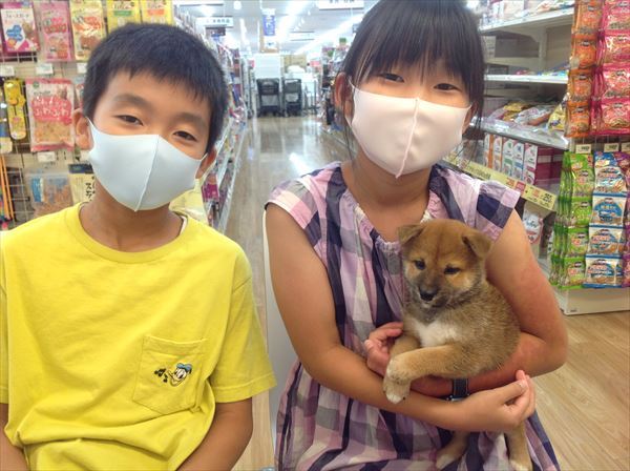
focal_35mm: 35
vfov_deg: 40.6
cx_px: 315
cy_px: 236
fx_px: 636
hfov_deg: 52.7
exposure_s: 1/20
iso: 50
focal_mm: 4.28
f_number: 2.4
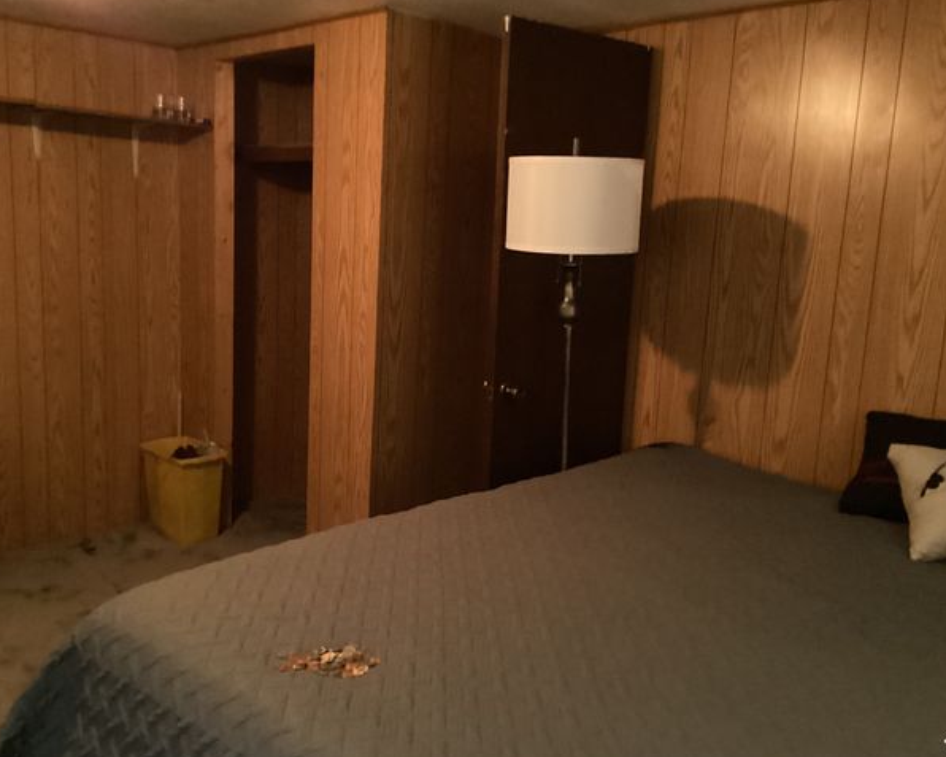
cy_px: 379
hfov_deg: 54.2
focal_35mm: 33
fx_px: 924
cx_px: 465
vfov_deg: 44.6
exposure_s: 1/60
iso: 320
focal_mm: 3.3
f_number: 2.4
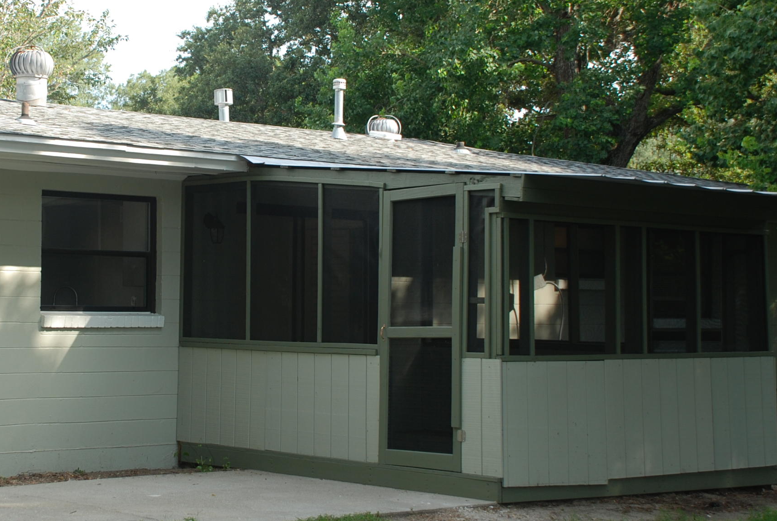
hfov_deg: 25.4
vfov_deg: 17.4
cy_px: 210
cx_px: 198
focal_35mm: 79
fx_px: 1705
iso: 100
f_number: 4.2
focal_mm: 31
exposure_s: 1/160
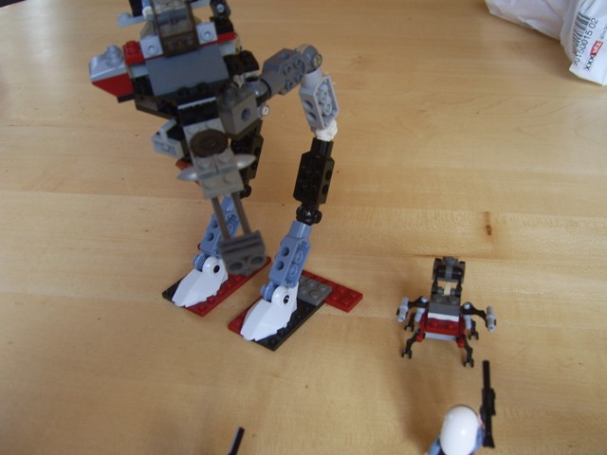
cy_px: 228
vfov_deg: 37.7
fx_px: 666
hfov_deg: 49.0
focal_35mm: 38
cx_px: 304
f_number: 2.8
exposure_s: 1/30
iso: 64
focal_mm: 7.8
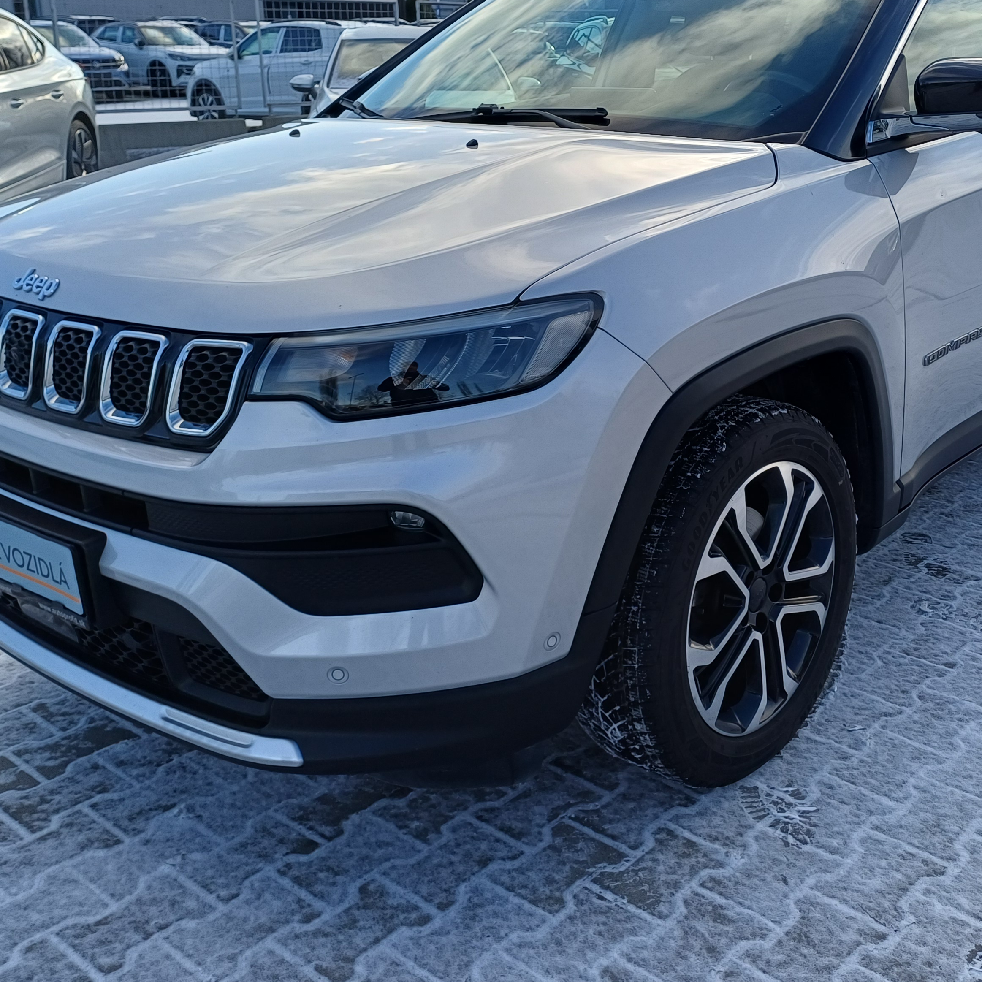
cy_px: 391
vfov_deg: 43.6
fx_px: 1220
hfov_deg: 43.5
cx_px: 608
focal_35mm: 38
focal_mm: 4.65
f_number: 1.8
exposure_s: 1/837
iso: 50
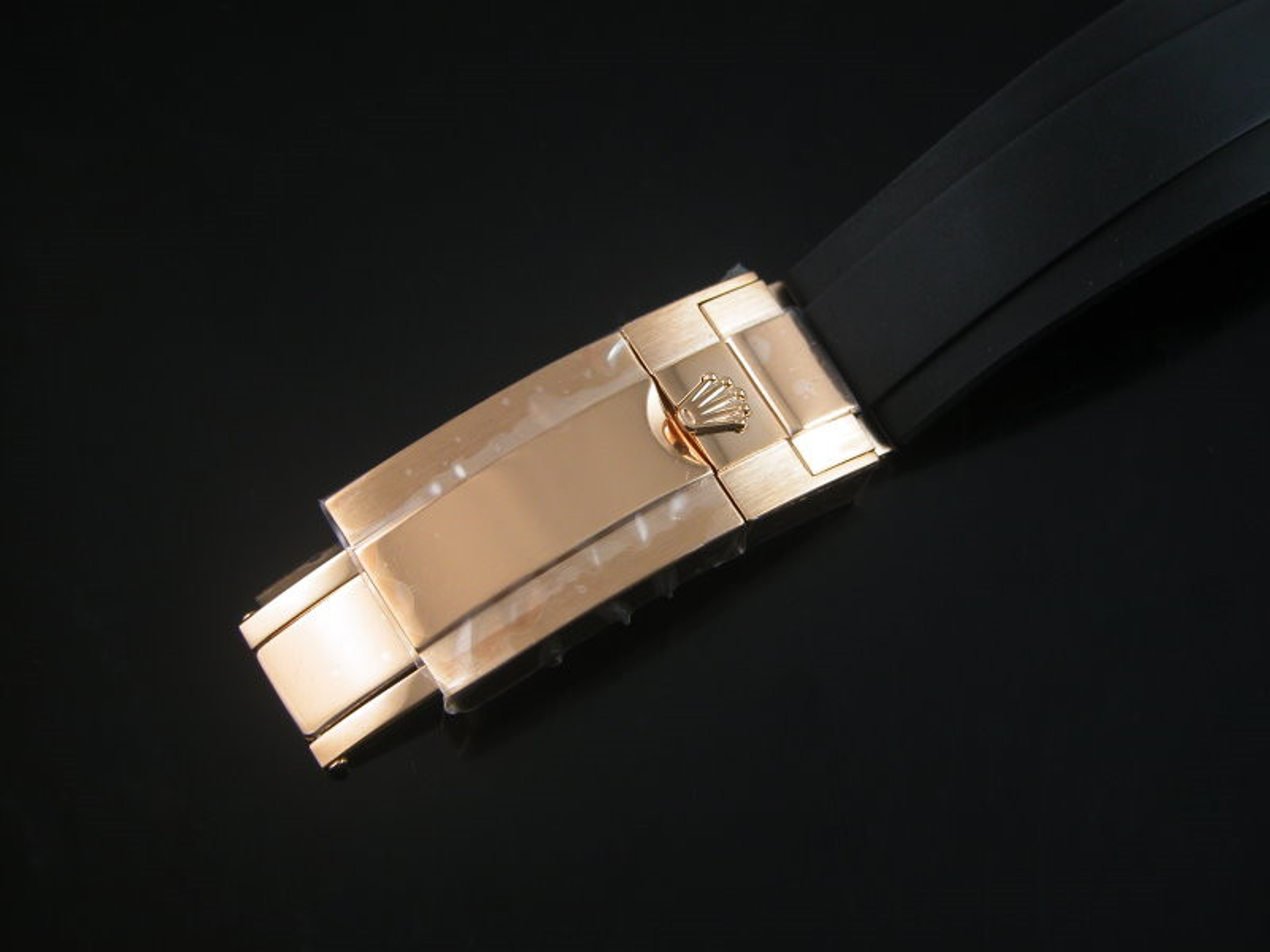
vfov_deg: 13.8
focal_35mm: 107
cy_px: 476
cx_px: 635
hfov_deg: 18.4
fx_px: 3926
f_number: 3.7
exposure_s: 1/8.9
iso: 100
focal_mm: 27.3
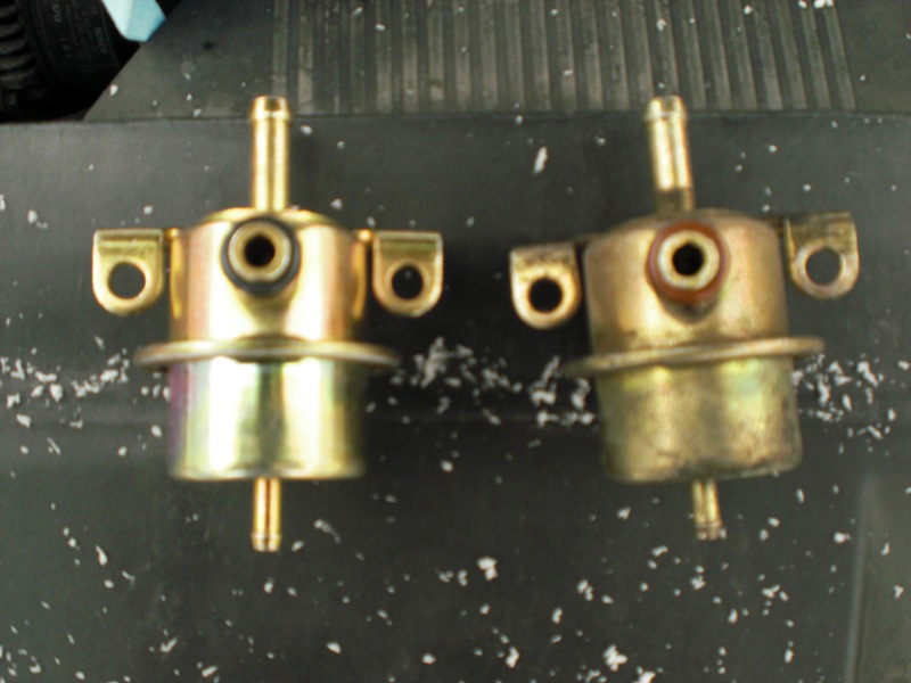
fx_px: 1000
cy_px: 342
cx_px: 456
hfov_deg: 49.0
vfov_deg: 37.7
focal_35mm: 38
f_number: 3.1
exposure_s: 1/125
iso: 100
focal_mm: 6.3
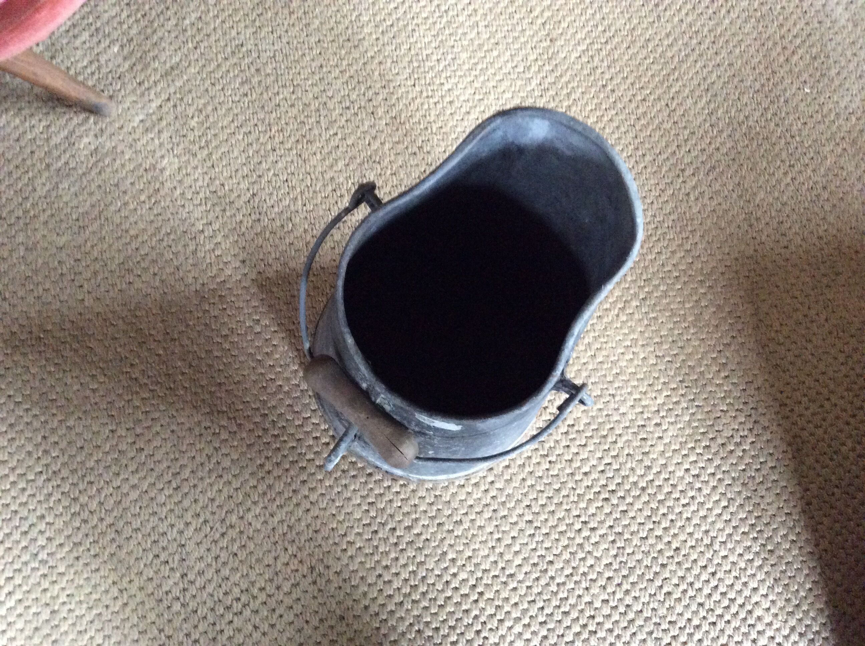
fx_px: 798
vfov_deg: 44.1
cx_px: 432
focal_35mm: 32
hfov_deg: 56.9
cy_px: 323
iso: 400
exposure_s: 1/17
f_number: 2.4
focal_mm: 3.3
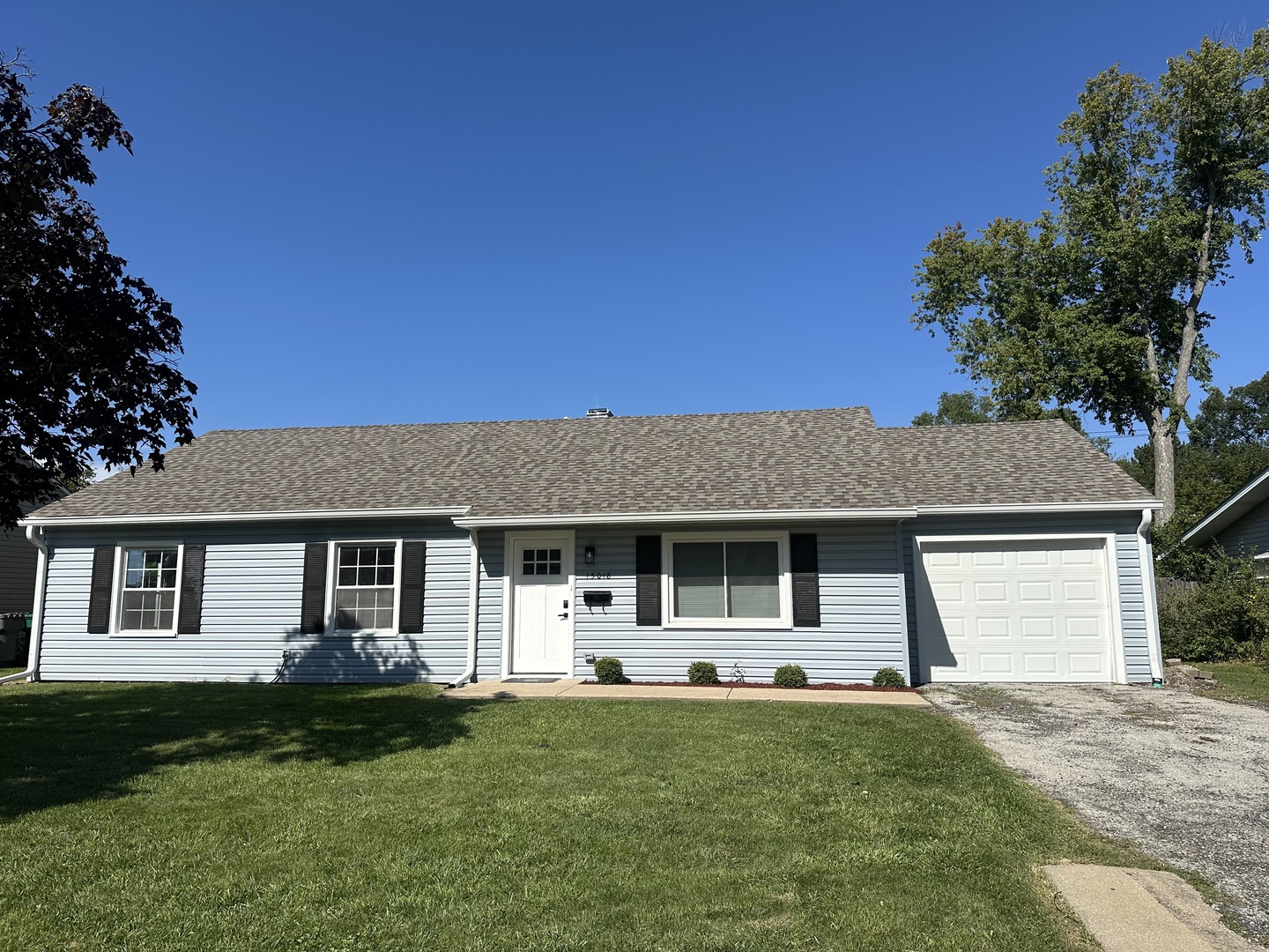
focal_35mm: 24
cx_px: 634
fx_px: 880
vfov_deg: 56.8
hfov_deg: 71.6
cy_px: 476
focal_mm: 6.86
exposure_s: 1/6211
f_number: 1.78
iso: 80
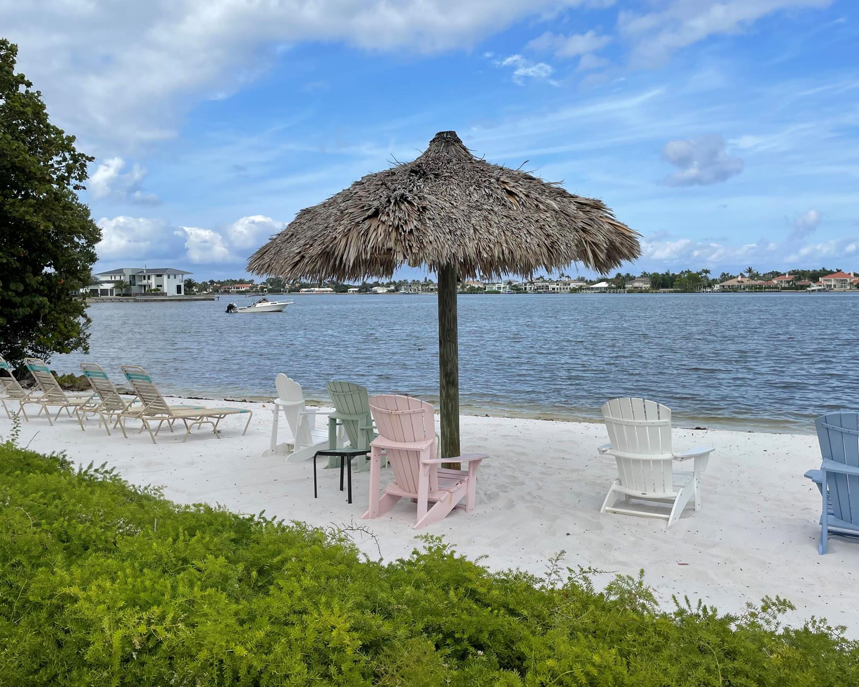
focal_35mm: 28
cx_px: 425
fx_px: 712
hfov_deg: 62.2
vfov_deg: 51.5
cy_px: 341
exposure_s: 1/4464
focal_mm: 4.2
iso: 32
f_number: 1.6
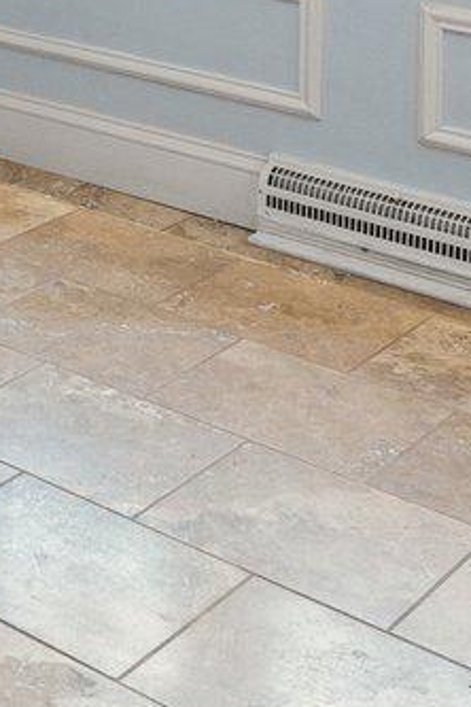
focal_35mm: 86
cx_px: -499
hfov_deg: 13.4
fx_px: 1688
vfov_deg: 20.1
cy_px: -373
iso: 500
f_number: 8
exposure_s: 1/4
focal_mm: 14
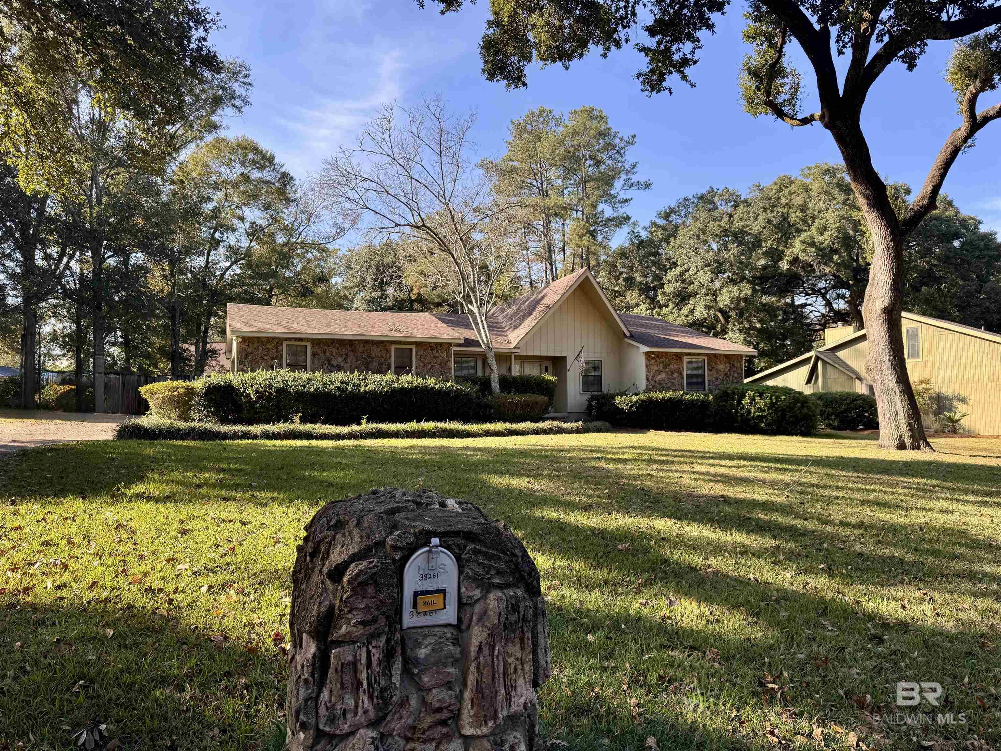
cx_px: 500
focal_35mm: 24
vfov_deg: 56.8
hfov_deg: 71.6
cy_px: 376
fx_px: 694
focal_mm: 6.76
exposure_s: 1/1026
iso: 80
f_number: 1.78
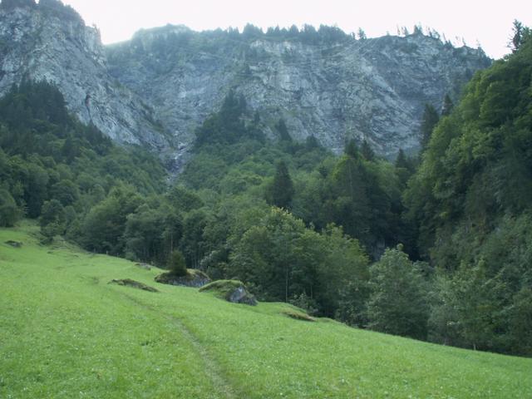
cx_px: 266
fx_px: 538
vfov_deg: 40.7
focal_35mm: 35
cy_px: 200
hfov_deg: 52.6
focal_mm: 5.86
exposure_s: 1/50
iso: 50
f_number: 3.2
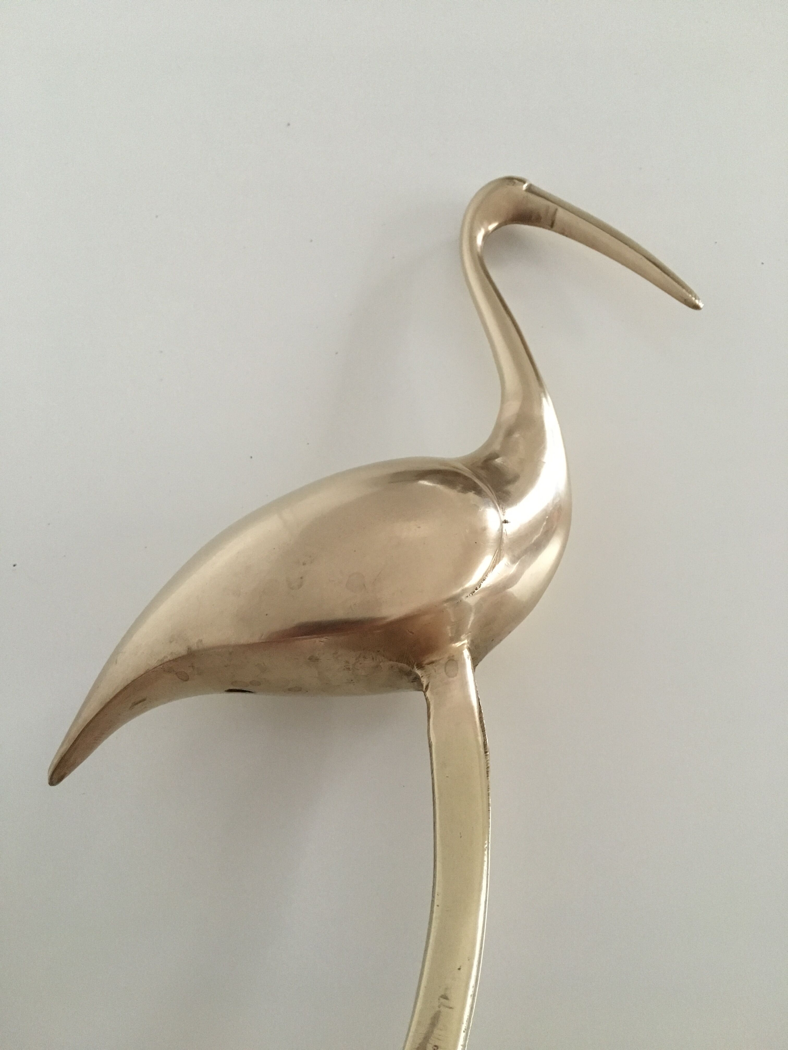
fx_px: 880
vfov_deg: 61.7
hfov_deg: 48.2
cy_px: 525
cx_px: 394
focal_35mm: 29
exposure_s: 1/25
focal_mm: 4.15
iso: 200
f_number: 2.2
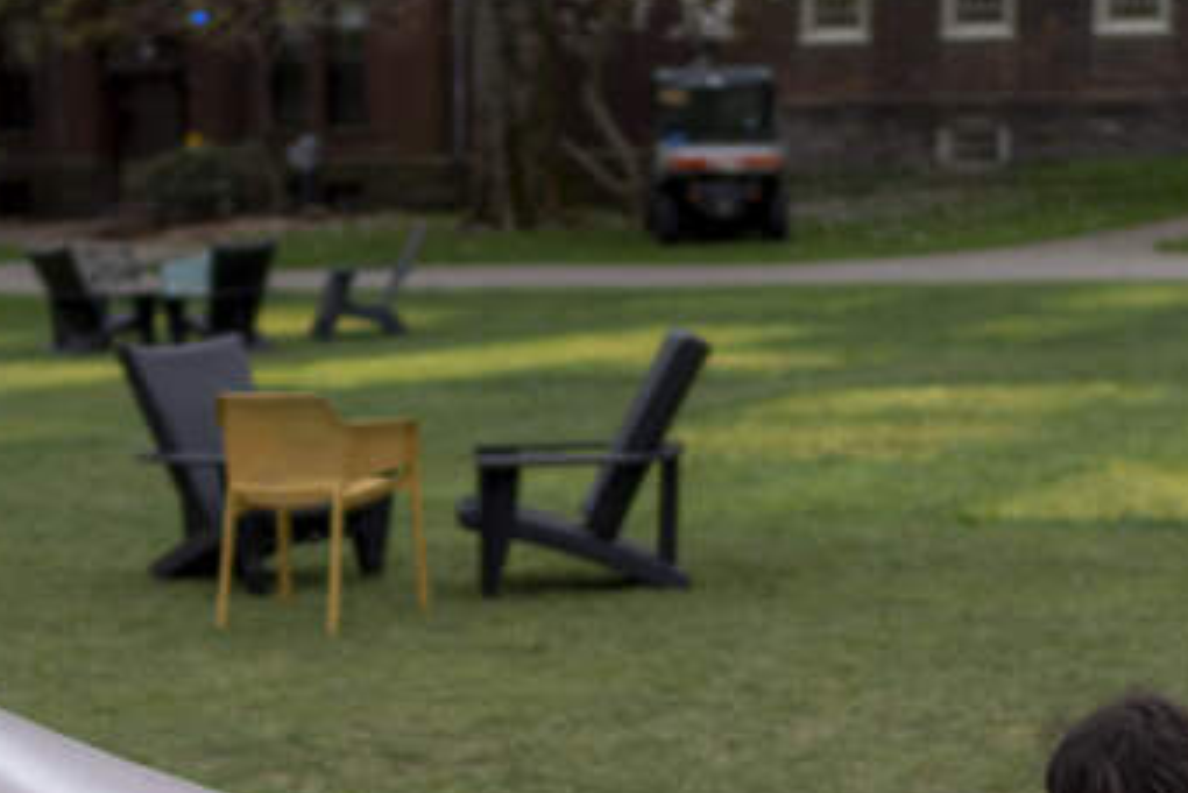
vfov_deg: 13.2
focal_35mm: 103
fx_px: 3400
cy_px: 669
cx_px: 412
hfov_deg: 19.8
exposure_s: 1/5000
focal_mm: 35
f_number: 1.4
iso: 250
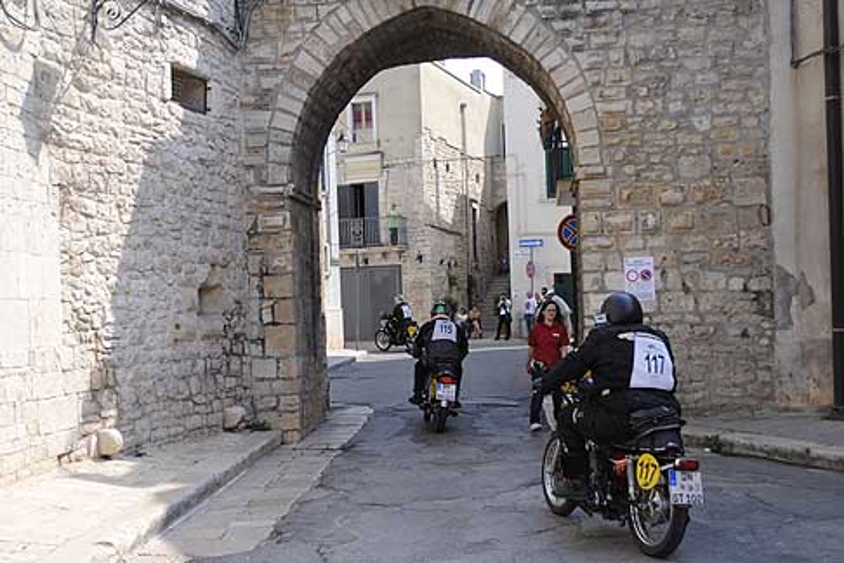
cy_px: 282
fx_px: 985
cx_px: 422
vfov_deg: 31.9
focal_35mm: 42
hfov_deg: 46.4
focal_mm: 28
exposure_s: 1/640
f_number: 4.5
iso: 200
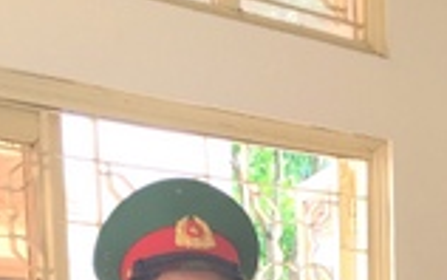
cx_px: 492
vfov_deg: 12.2
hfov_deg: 20.4
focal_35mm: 97
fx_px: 1183
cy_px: 525
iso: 40
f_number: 2.2
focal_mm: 4.15
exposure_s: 1/50
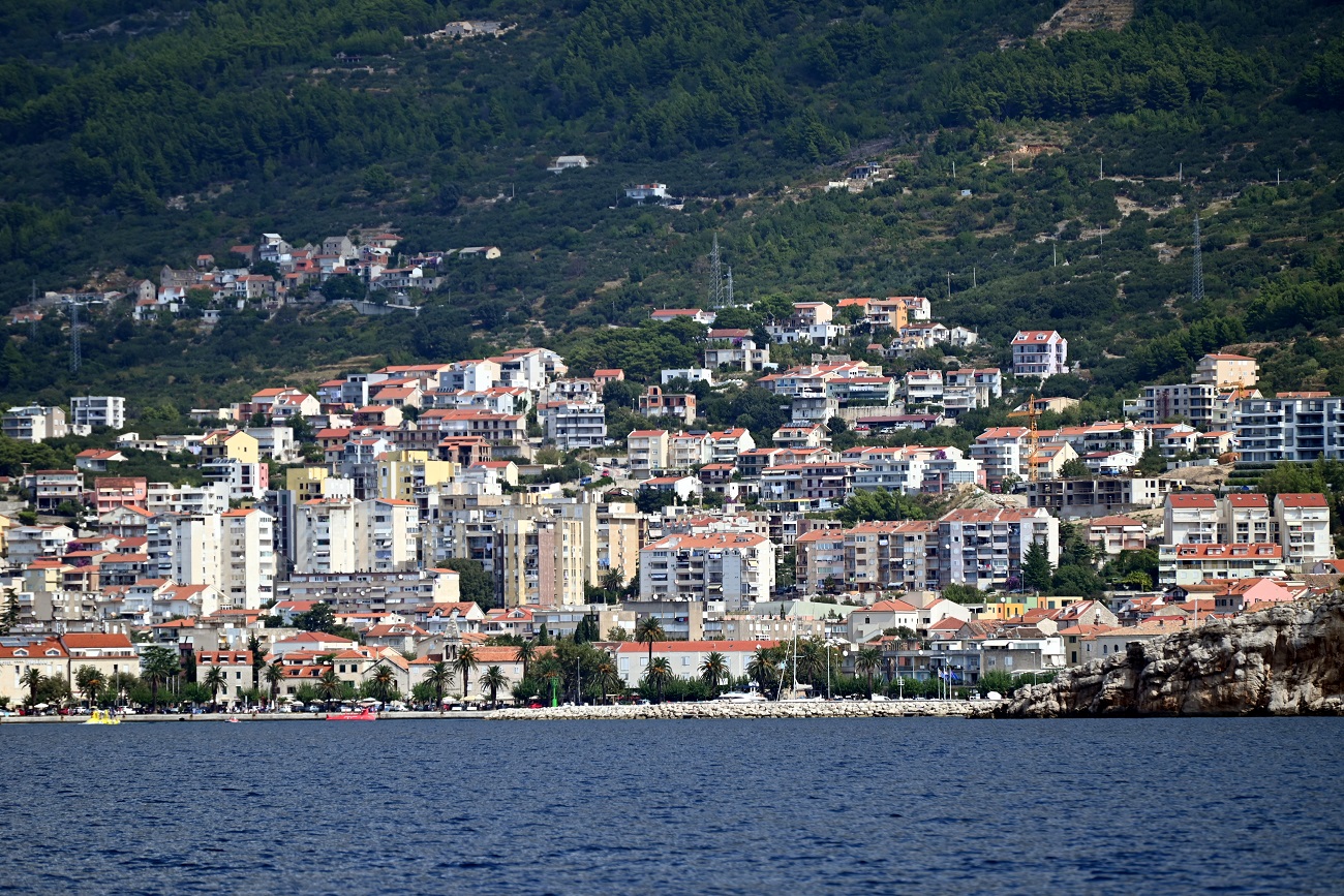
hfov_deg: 8.2
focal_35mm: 250
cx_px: 672
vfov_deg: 5.5
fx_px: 9334
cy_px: 448
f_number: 5.6
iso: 200
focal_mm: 250
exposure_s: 1/1000
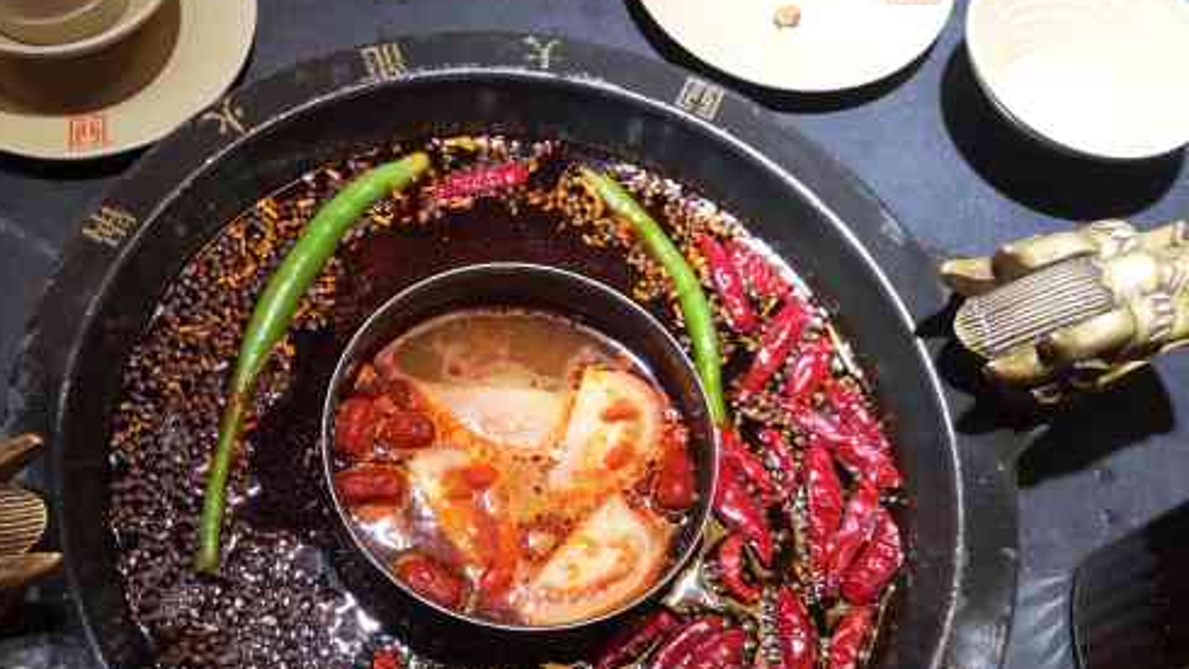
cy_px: 447
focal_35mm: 42
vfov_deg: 28.2
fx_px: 1325
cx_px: 446
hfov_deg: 47.9
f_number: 1.8
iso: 250
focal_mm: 3.95
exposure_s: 1/100
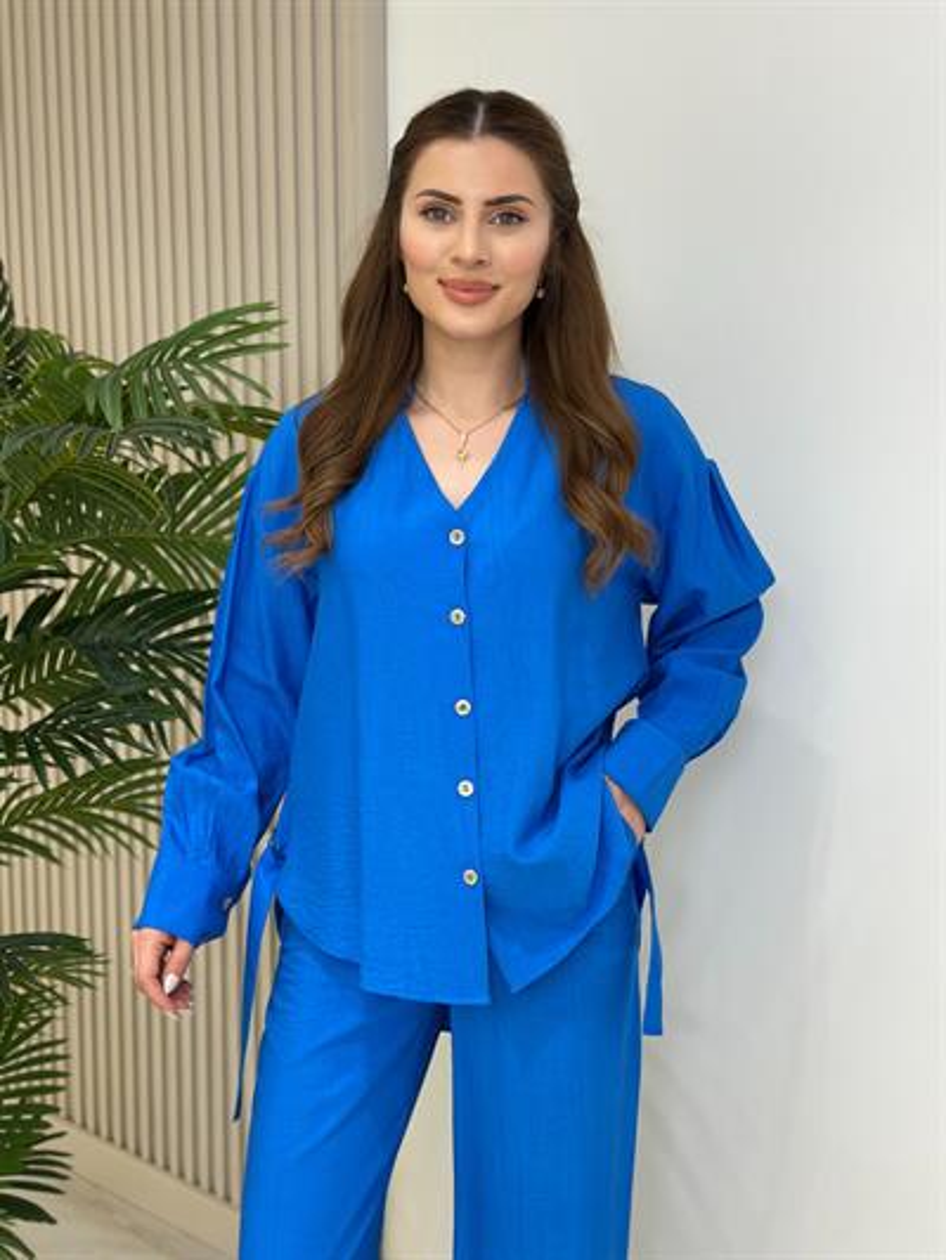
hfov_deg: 30.3
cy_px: 630
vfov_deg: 39.6
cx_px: 473
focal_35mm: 48
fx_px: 1748
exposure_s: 1/100
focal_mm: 6.86
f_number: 1.78
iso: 64
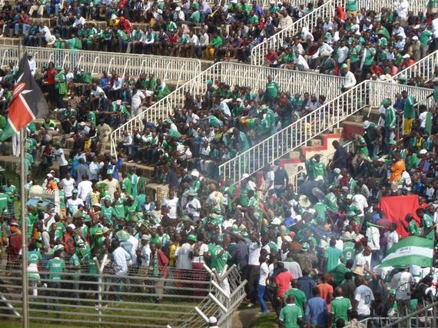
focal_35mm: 225
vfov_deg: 6.6
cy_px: 164
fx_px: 2846
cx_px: 219
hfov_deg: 8.8
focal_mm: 37
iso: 160
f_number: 4.6
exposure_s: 1/640
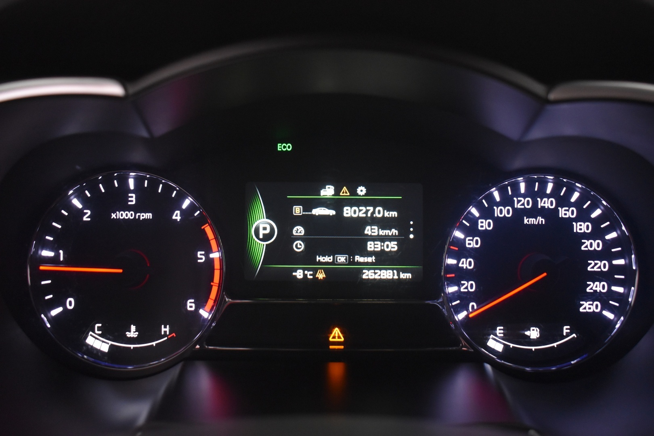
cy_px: 218
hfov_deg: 53.1
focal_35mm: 36
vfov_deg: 36.9
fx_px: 654
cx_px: 327
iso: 2000
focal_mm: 24
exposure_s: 1/30
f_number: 3.8
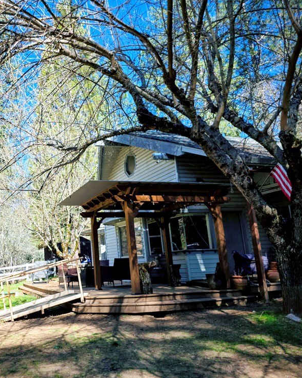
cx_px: 75
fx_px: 347
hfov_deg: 45.4
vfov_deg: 57.2
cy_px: 193
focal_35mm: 31
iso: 80
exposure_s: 1/1714
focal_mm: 6.25
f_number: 1.7
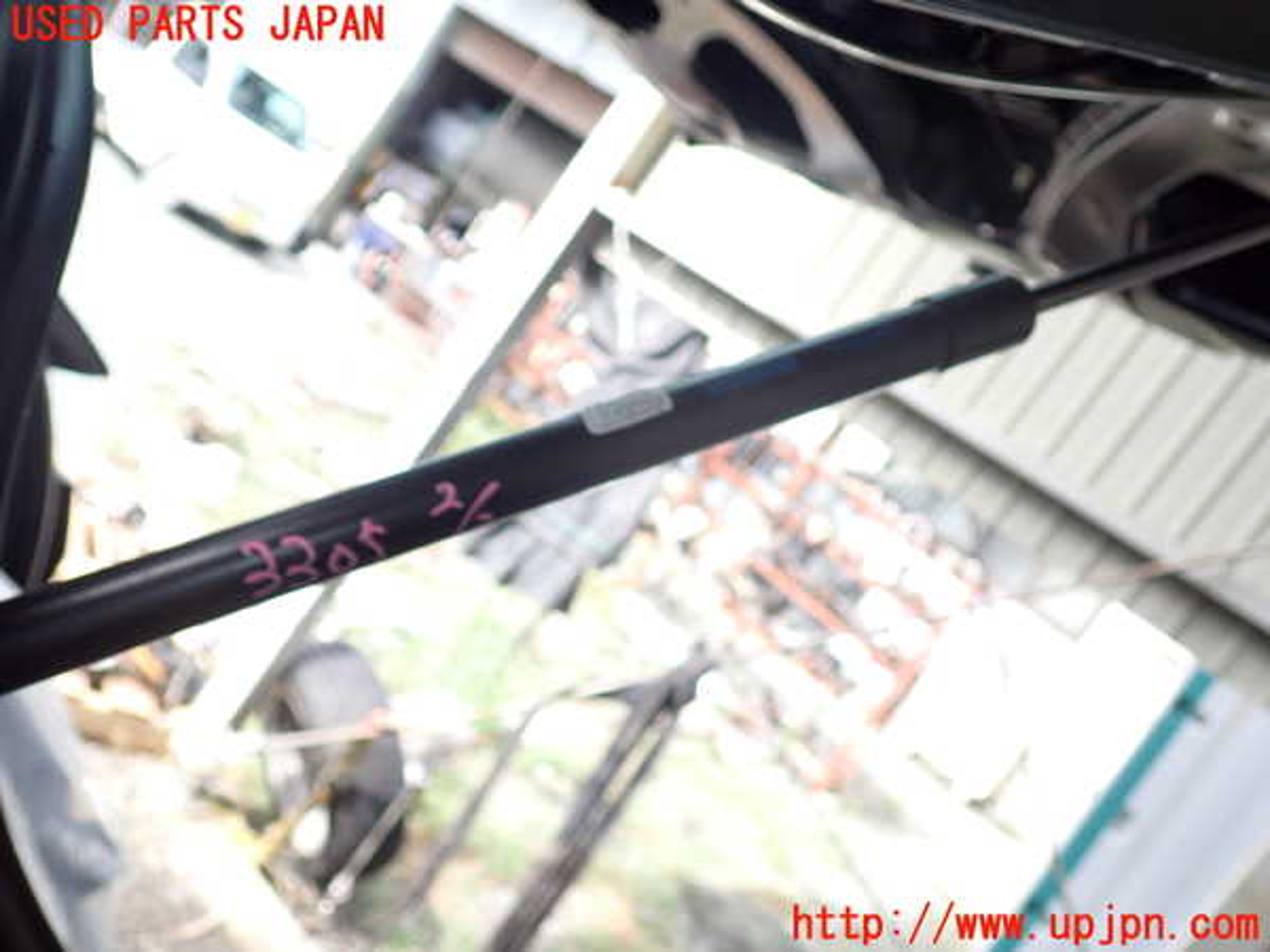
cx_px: 635
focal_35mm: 30
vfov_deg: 46.8
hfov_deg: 60.0
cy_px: 476
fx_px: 1101
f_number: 6.3
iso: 100
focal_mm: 5.4
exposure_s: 1/30
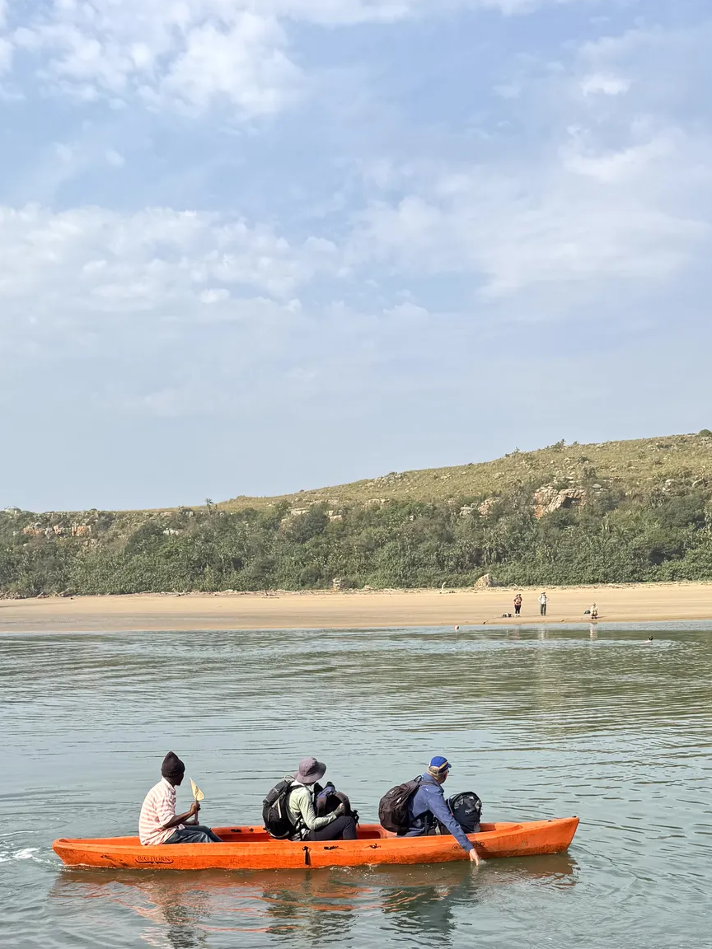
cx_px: 382
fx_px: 1097
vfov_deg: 45.0
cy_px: 723
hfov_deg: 35.9
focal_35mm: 40
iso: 80
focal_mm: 6.76
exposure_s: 1/2833
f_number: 1.78
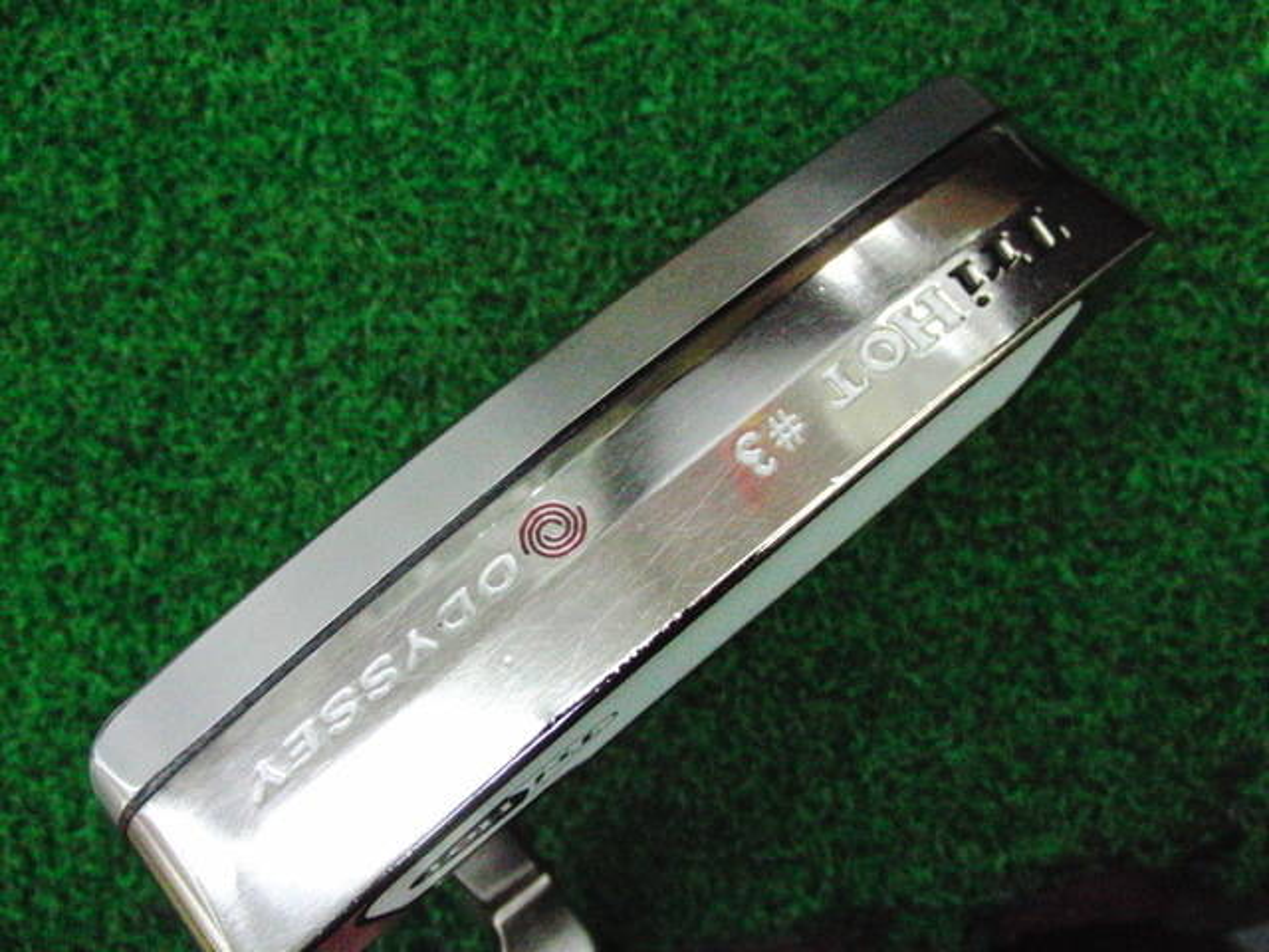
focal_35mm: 37
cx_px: 634
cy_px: 476
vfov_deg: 38.7
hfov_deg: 50.1
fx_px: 1356
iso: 3200
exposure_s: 1/500
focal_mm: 6.42
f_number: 3.6
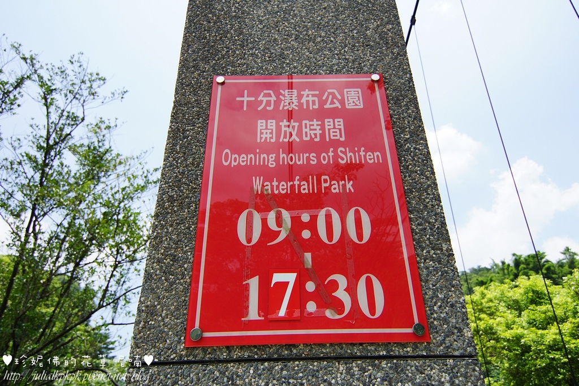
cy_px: 193
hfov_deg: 73.7
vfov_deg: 53.1
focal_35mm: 24
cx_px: 290
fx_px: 386
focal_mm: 16
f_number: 4
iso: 100
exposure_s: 1/800
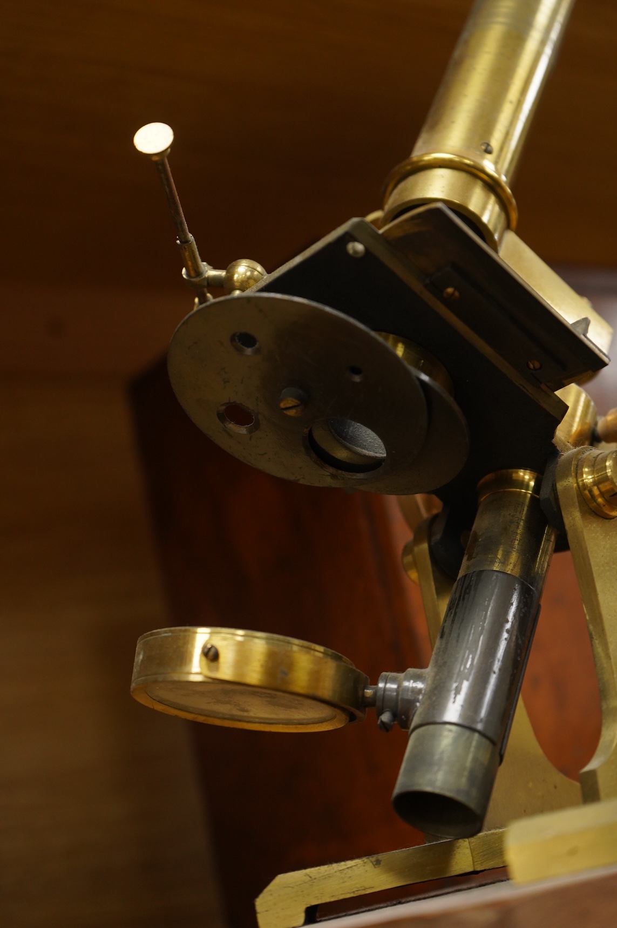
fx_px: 1416
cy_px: 464
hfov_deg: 24.6
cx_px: 308
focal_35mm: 55
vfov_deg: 36.3
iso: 2500
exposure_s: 1/160
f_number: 5.6
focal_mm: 55
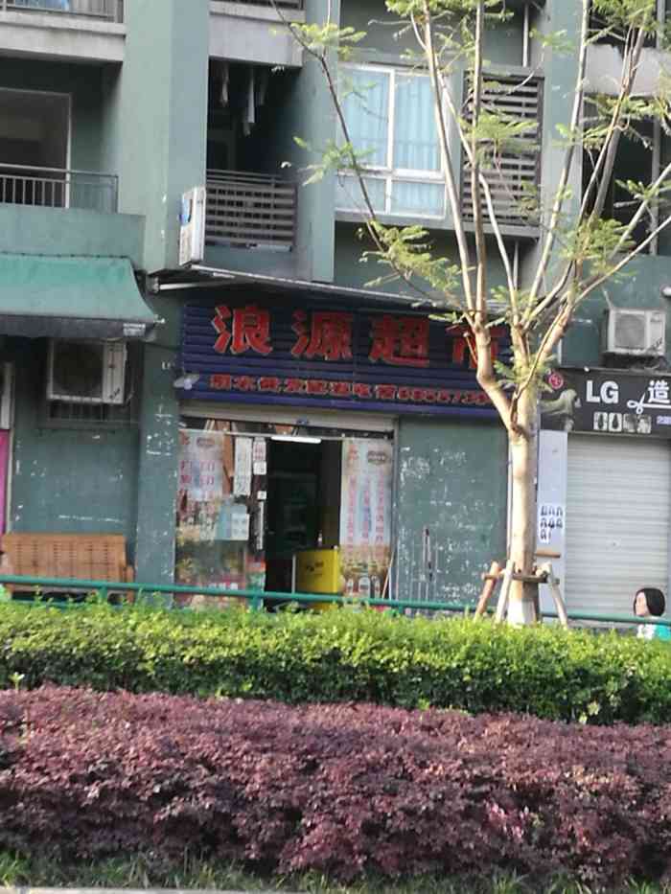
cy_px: 447
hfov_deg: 15.9
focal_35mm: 93
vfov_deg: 21.1
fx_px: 2403
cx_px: 336
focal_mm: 4.5
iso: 50
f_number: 2.2
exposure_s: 1/100
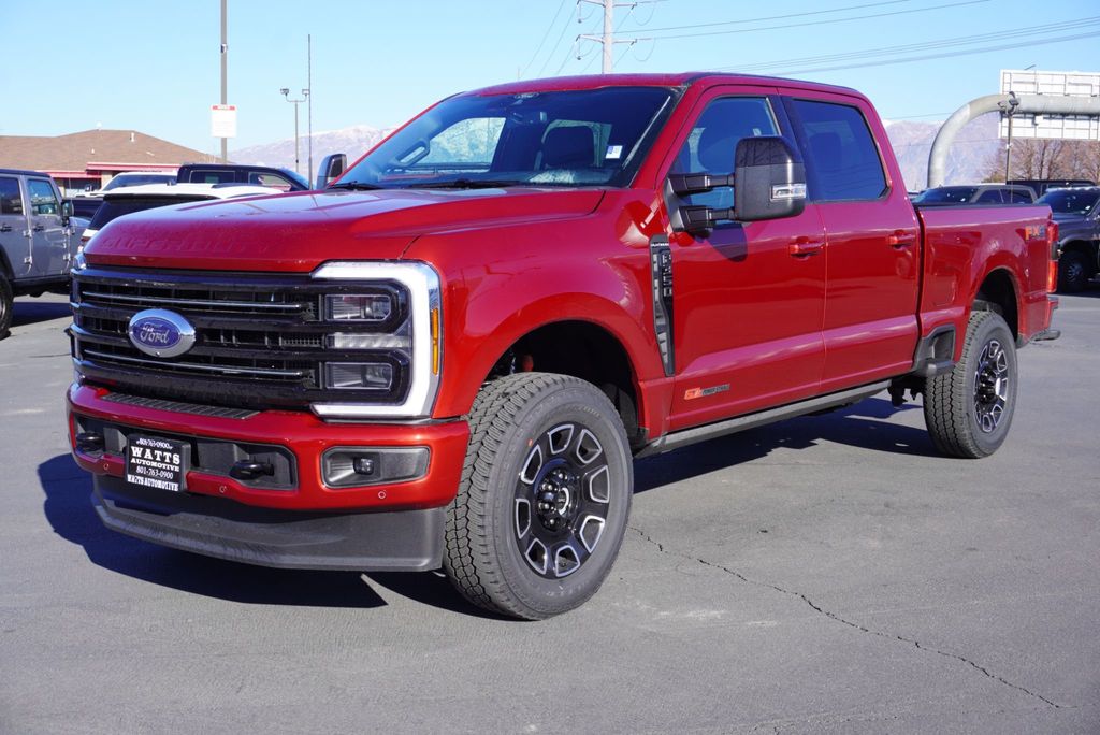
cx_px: 550
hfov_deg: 44.9
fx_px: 1330
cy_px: 368
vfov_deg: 30.9
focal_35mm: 44
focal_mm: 29
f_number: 9
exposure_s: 1/100
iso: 100
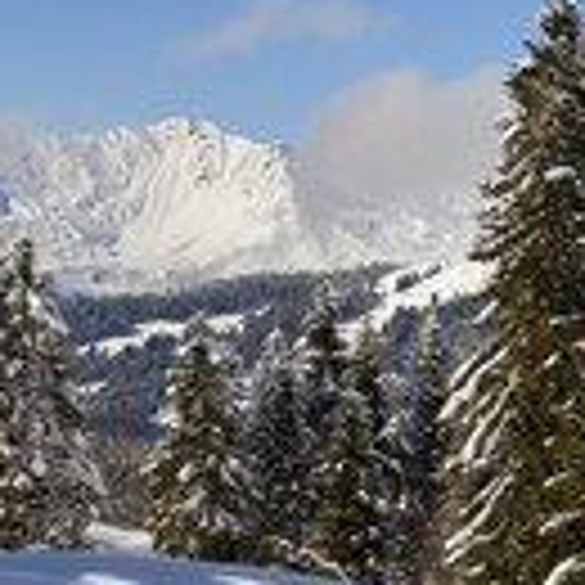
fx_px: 3461
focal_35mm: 181
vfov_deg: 9.6
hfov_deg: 9.4
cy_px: 68
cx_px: -320
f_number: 14
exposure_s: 1/400
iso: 200
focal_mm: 66
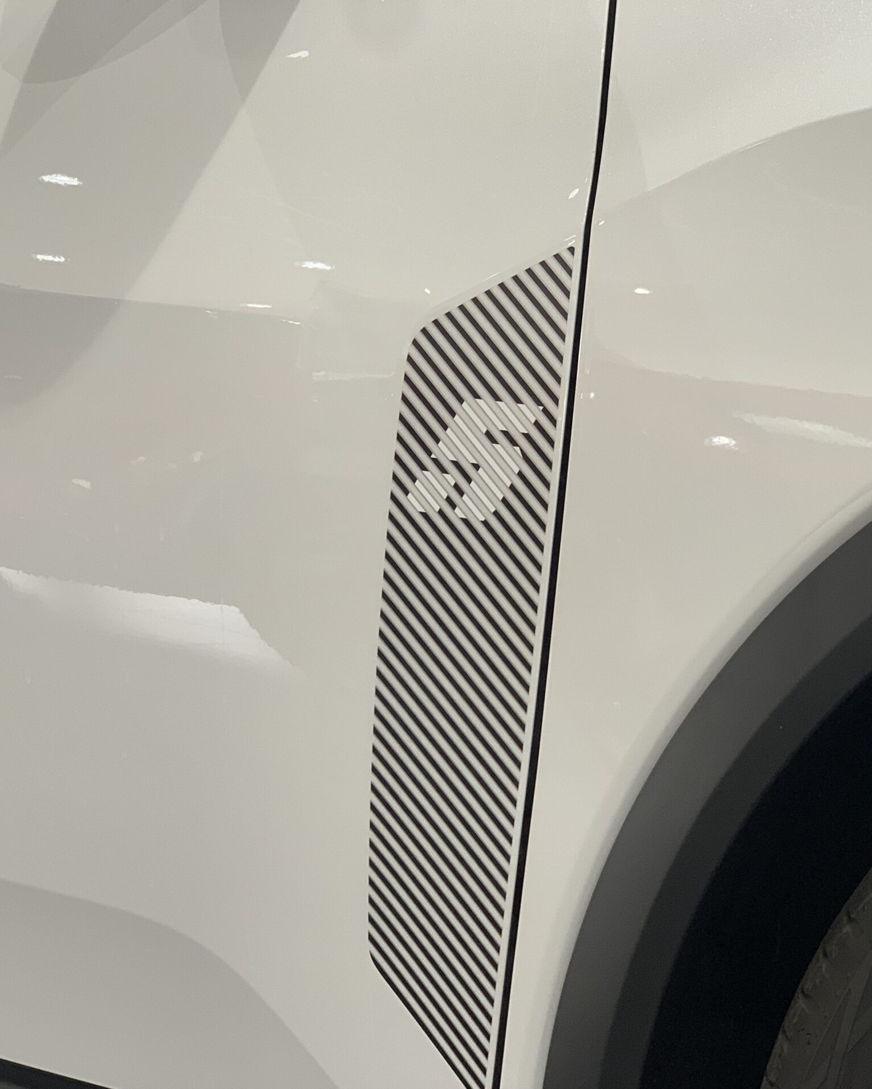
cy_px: 545
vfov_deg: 27.9
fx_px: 2193
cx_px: 456
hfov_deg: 22.5
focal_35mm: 68
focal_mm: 6
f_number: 2.4
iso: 80
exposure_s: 1/100
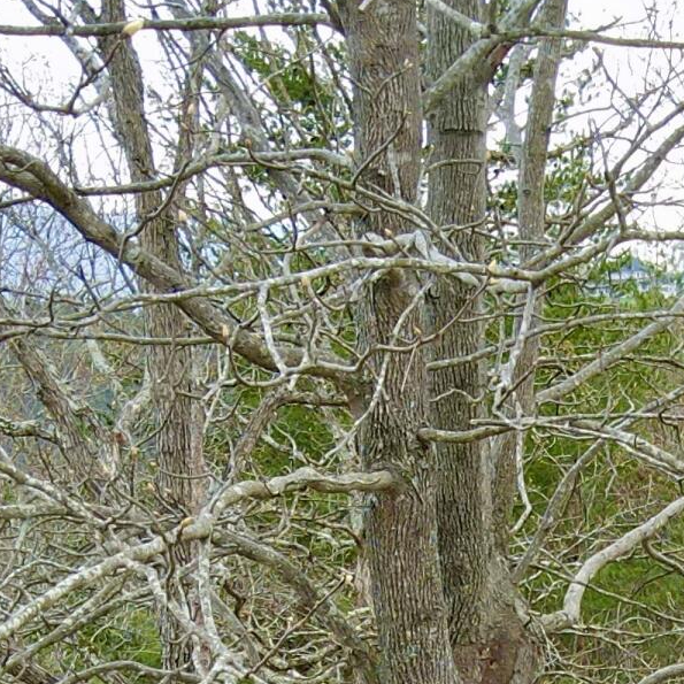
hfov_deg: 16.0
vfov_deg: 15.1
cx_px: 633
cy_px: 1021
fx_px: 2392
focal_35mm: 107
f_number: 2.8
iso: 100
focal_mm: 4.5
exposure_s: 1/50
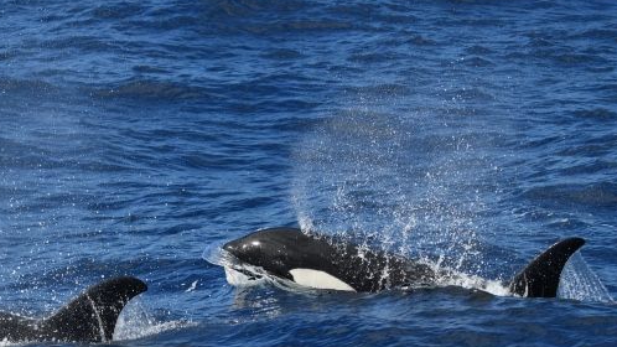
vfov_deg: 4.7
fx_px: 4270
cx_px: 139
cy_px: 239
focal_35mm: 261
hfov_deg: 8.3
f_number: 5.6
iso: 900
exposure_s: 1/8000
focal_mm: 155
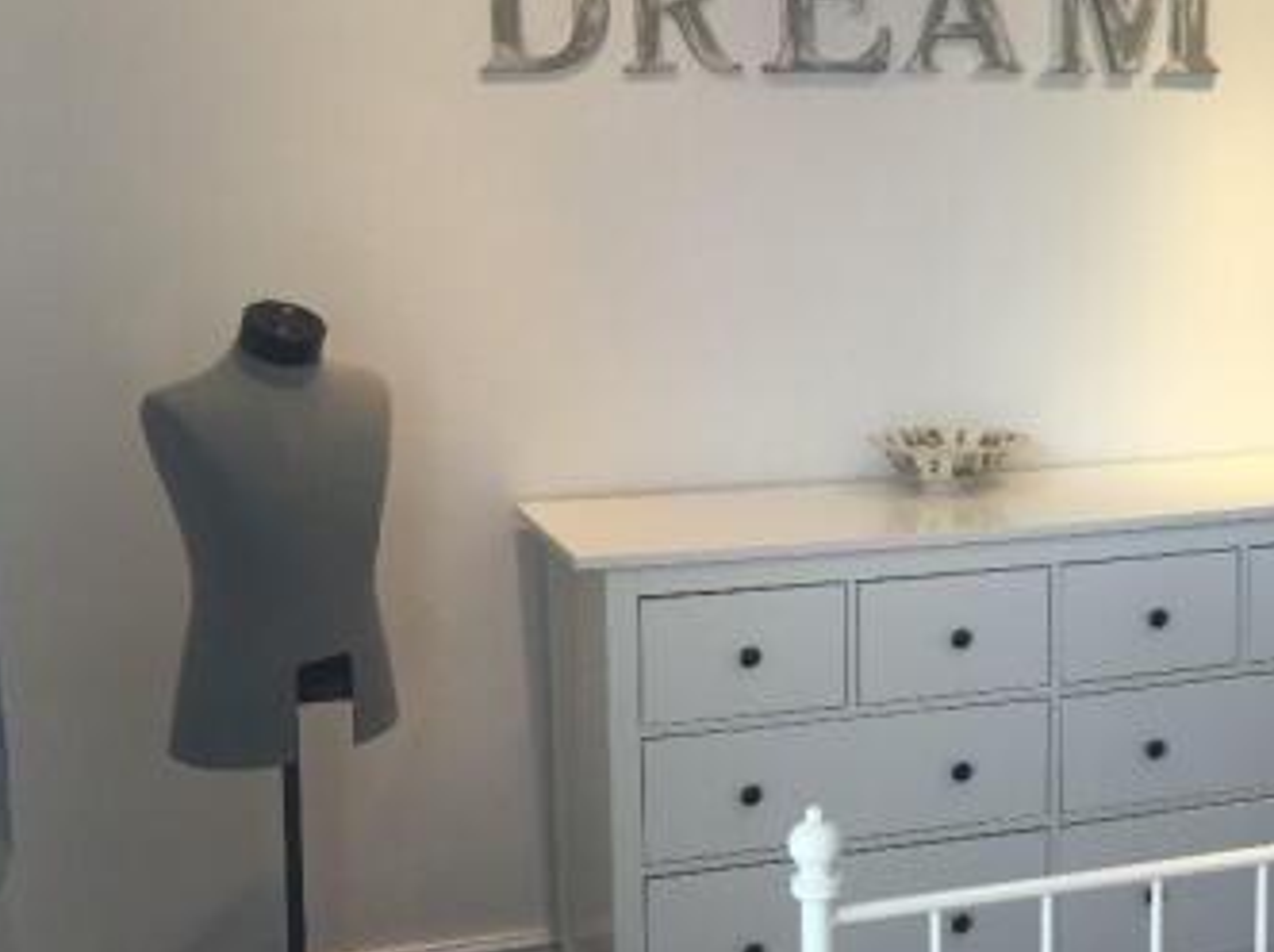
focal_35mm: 51
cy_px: 451
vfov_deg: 28.5
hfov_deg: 37.3
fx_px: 1874
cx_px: 808
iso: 40
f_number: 2.2
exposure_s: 1/33
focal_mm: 4.15
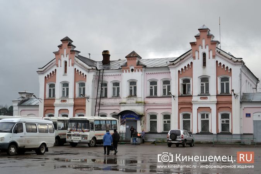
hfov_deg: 33.4
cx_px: 130
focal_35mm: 60
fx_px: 435
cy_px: 87
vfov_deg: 22.6
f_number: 5.6
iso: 100
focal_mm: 40
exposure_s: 1/125
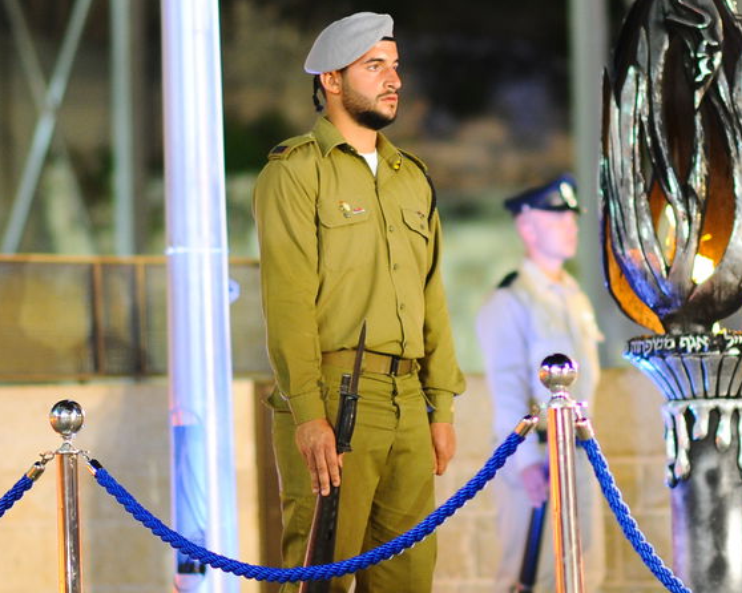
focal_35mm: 200
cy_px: 233
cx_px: 433
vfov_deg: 7.7
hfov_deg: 9.7
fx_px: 4391
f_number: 1.4
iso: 1000
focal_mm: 85
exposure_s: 1/250
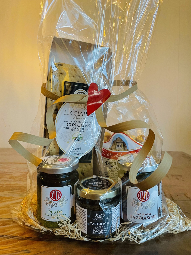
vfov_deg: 65.3
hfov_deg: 51.4
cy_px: 124
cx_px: 95
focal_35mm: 27
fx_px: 199
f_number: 1.6
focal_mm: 4.2
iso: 400
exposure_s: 1/50
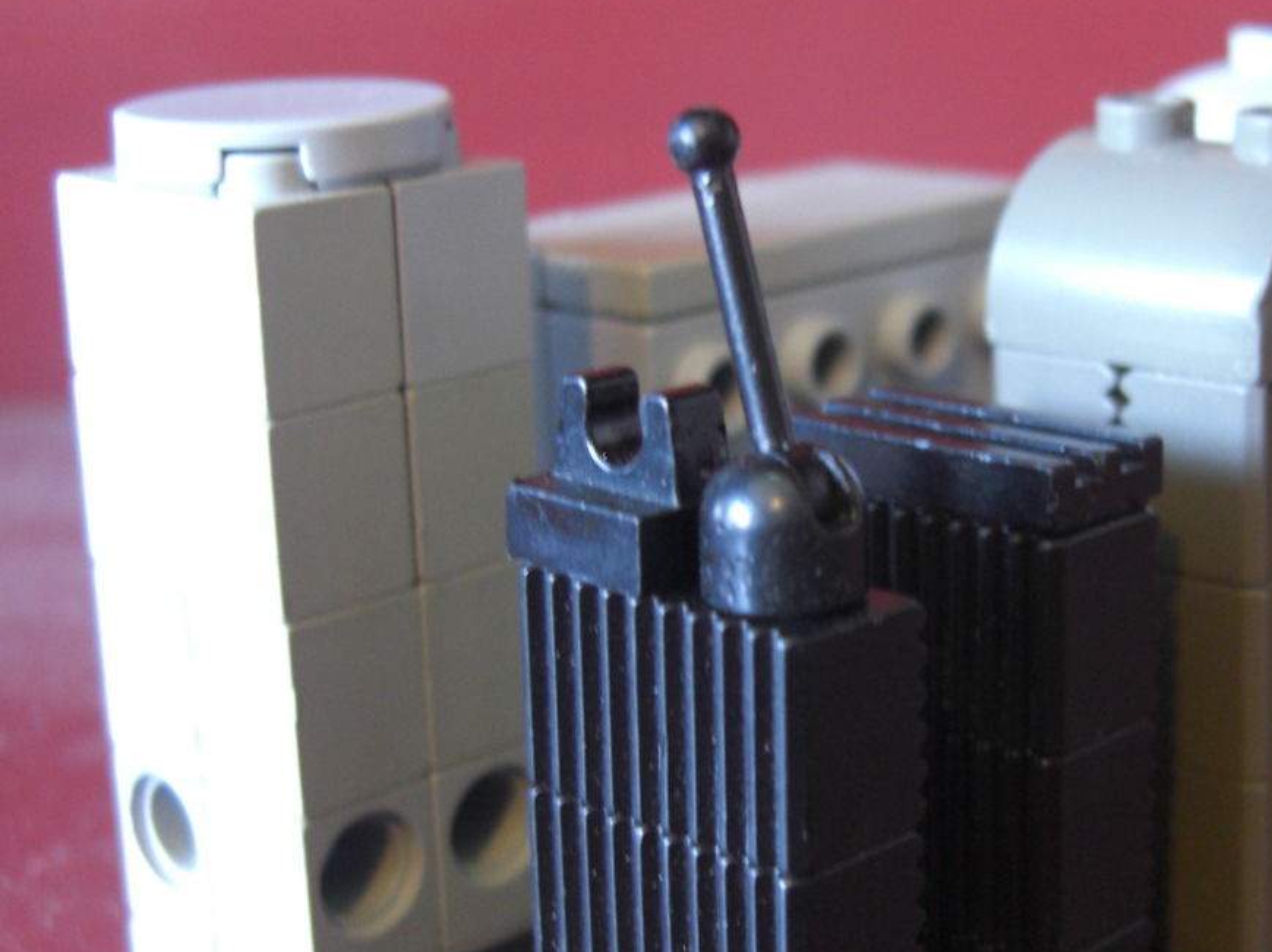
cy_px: 579
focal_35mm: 70
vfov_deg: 21.0
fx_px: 2571
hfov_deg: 27.5
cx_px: 913
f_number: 2.8
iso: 200
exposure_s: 1/6
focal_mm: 7.9
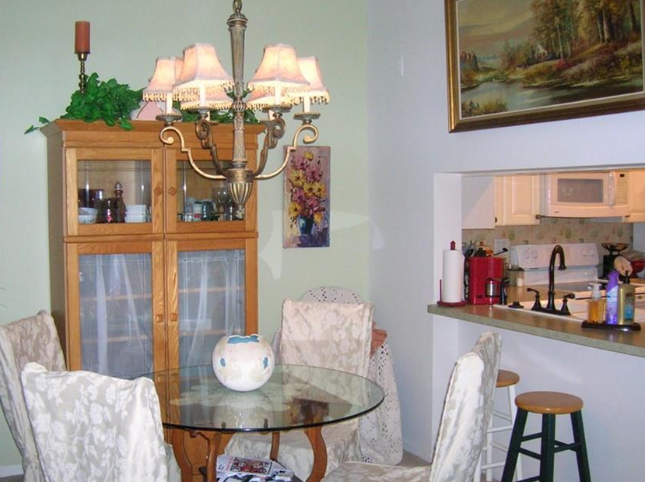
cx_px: 294
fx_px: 781
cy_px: 263
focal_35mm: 42
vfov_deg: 34.2
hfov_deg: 44.8
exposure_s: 1/60.1
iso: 200
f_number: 2.9
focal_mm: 5.7
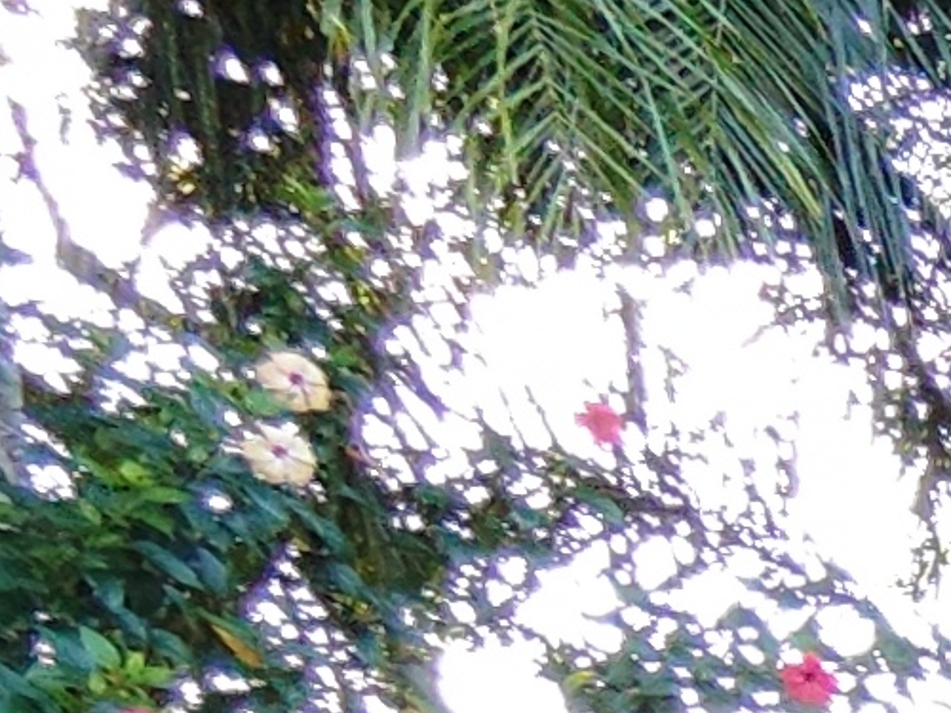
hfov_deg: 11.0
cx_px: 2921
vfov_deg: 11.2
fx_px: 2885
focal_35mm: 105
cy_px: 1829
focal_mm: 1.65
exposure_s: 1/60
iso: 51
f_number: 2.2
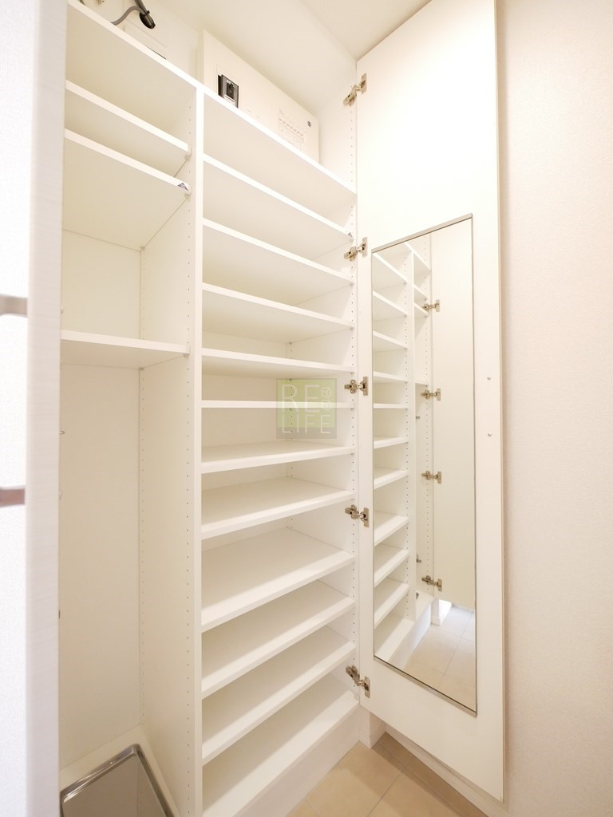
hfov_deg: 85.7
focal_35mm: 14
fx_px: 331
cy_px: 408
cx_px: 306
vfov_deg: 102.1
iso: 3200
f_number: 4
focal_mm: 7
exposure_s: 1/50
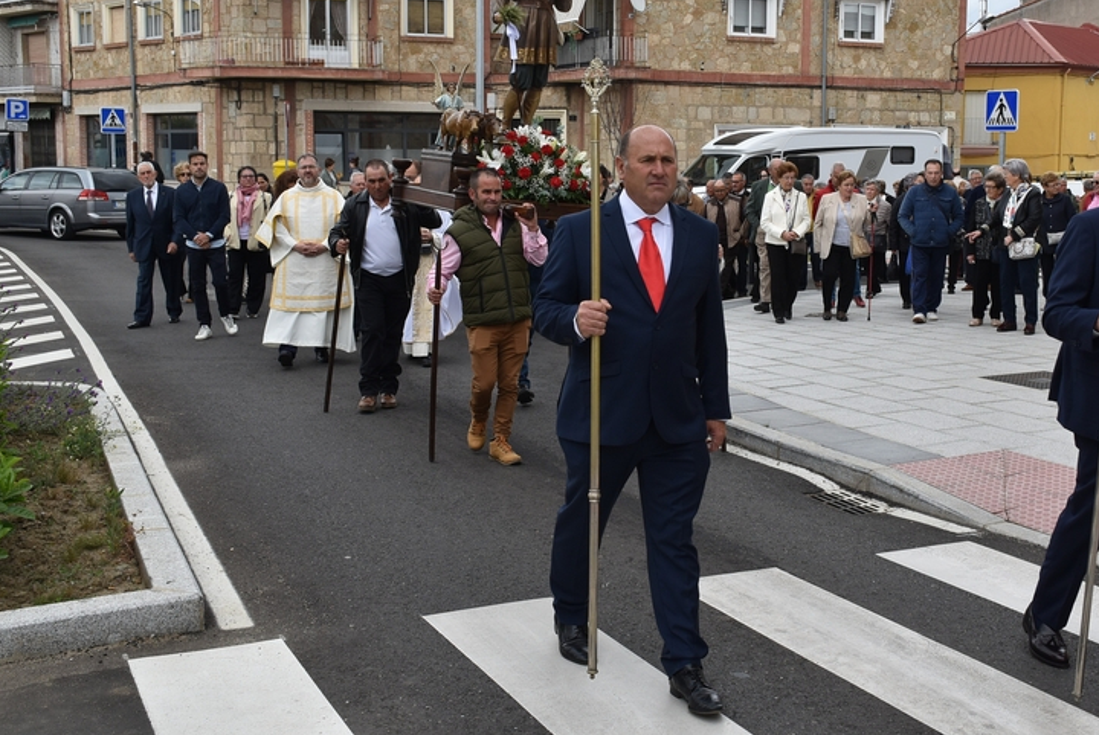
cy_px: 282
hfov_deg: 43.3
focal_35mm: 45
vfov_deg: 29.8
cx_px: 667
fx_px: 1375
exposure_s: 1/250
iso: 280
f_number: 8
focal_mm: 24
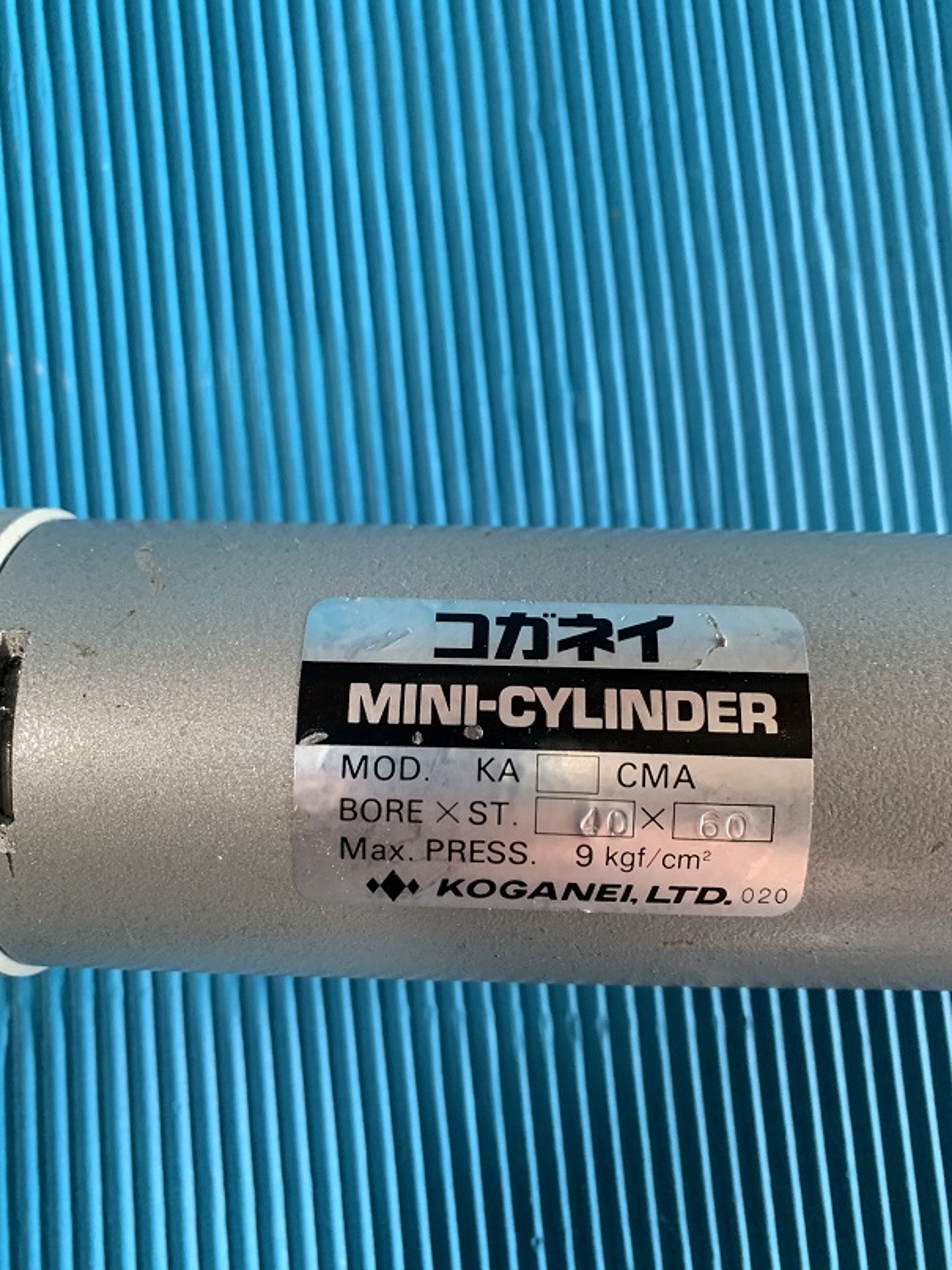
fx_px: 954
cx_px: 476
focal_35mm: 26
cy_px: 635
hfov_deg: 53.1
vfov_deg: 67.3
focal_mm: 4.25
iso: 200
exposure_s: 1/60
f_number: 1.8
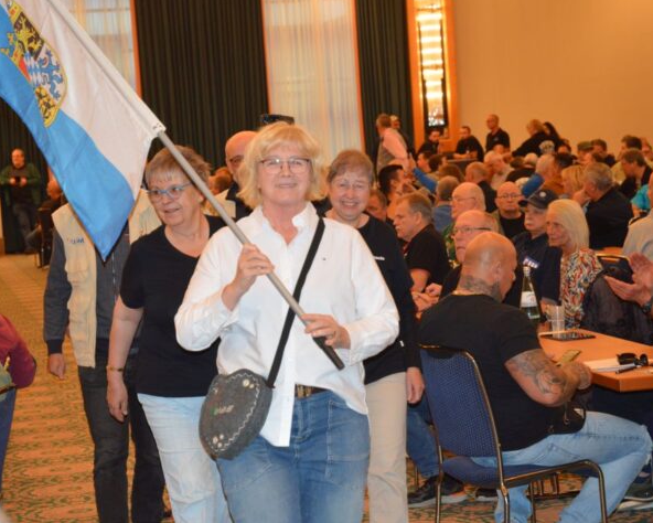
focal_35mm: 106
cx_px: 342
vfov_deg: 14.5
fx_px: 2049
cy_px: 260
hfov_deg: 18.1
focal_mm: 62
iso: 900
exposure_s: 1/60
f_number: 4.5
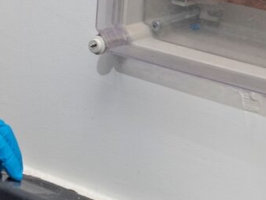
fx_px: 1553
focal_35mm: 202
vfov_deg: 7.4
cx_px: -37
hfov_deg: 9.7
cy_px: 135
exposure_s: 1/200
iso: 200
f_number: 7.1
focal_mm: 70
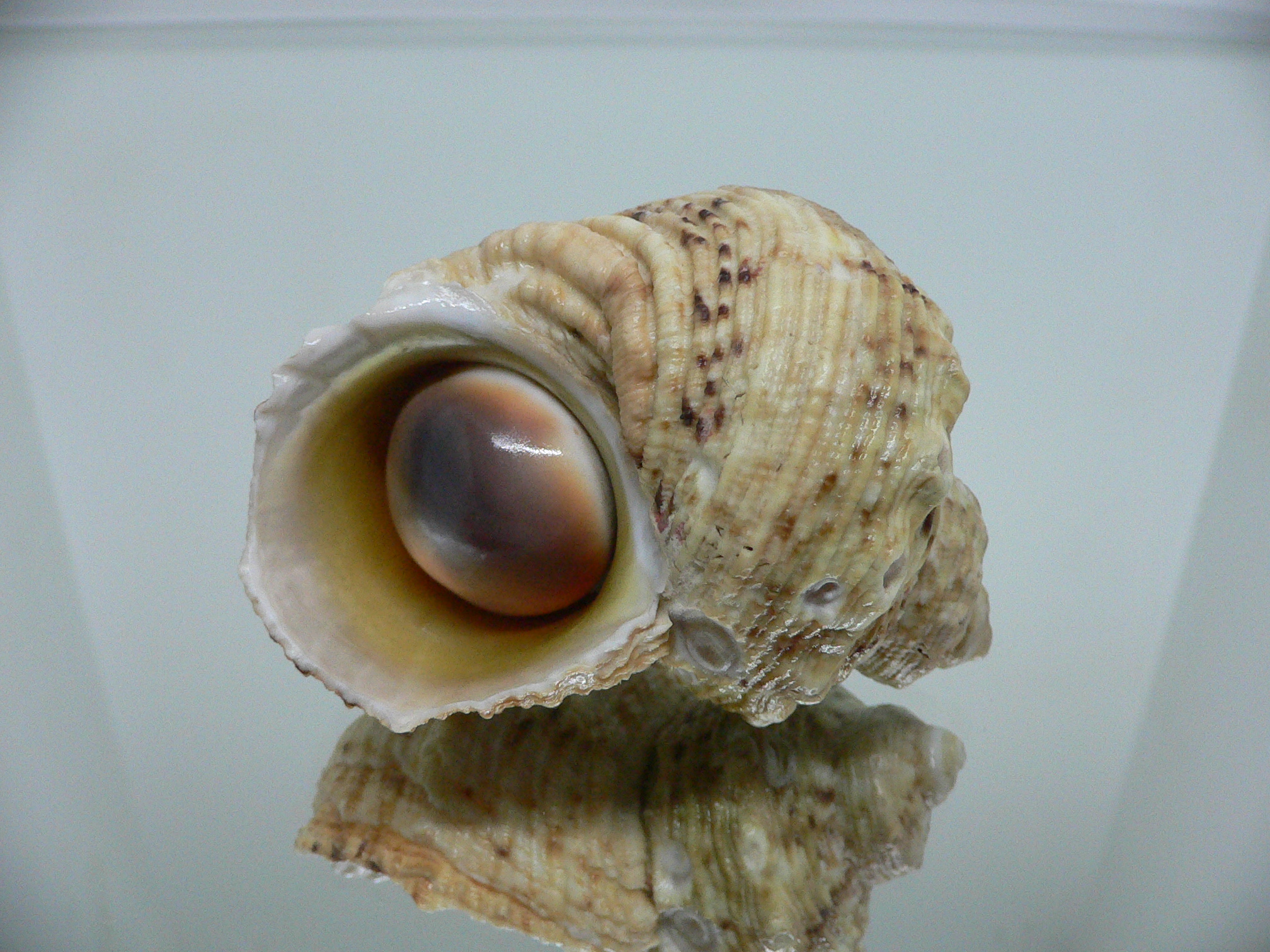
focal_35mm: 35
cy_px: 476
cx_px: 635
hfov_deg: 52.6
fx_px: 1284
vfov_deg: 40.7
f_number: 2.8
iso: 200
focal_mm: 4.6
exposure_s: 1/50
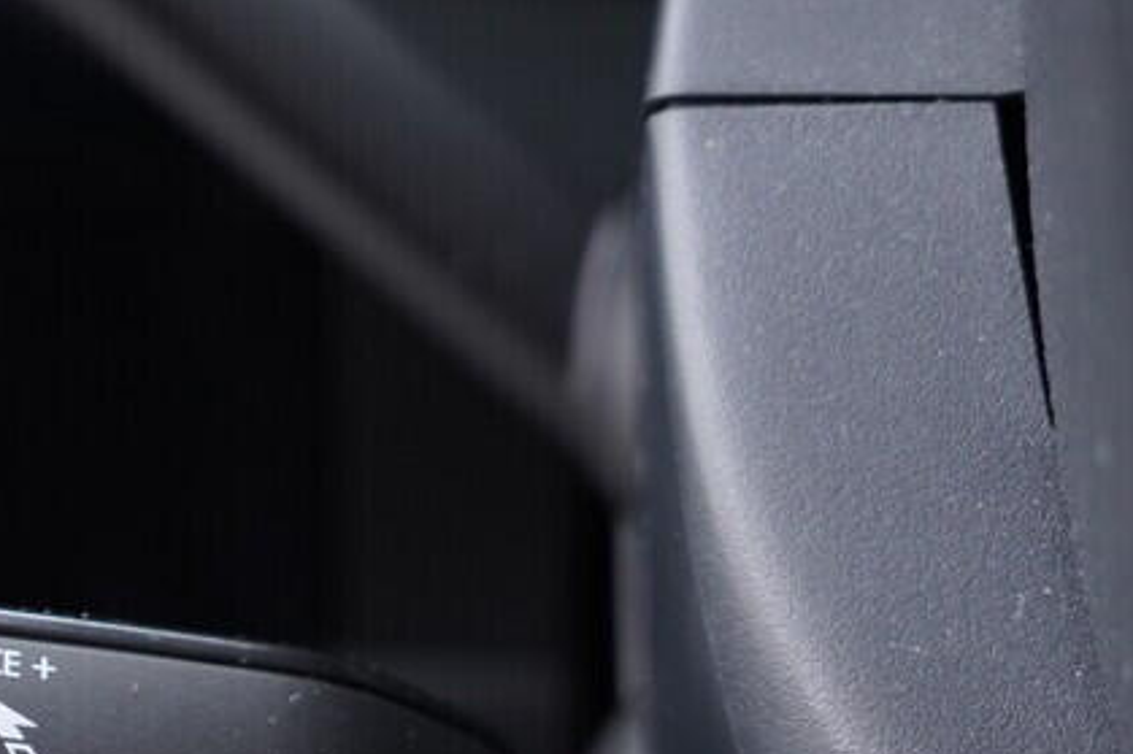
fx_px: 2768
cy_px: 763
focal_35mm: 88
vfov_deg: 15.2
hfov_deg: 22.3
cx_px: 8
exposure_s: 1/40
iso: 400
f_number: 2.8
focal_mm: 24
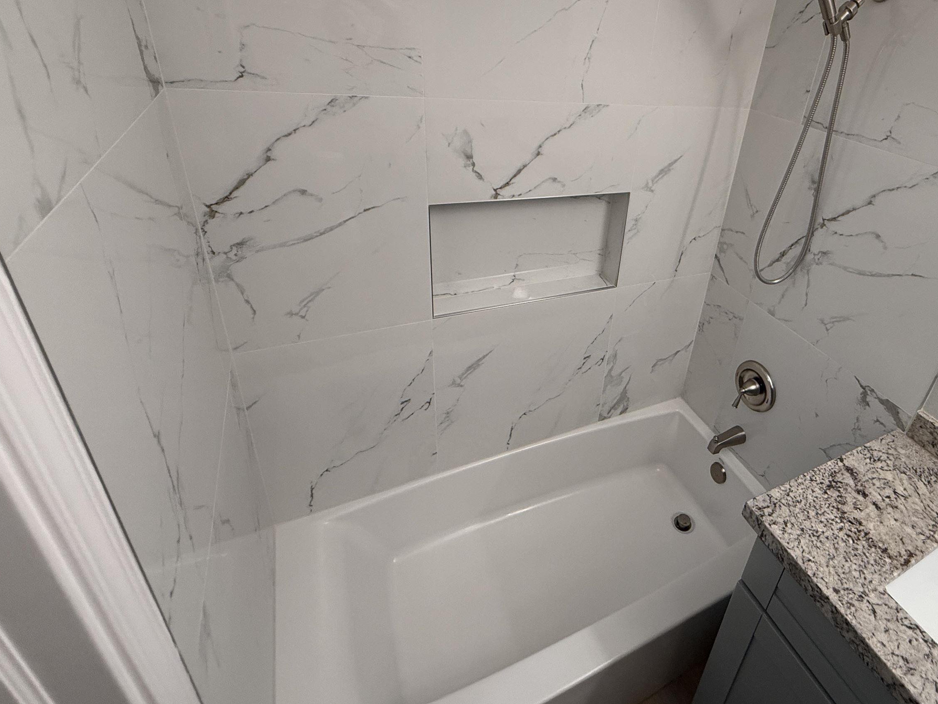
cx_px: 617
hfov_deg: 82.1
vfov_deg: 67.7
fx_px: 515
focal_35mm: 19
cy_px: 265
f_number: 2.2
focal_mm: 2.22
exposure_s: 1/120
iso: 200
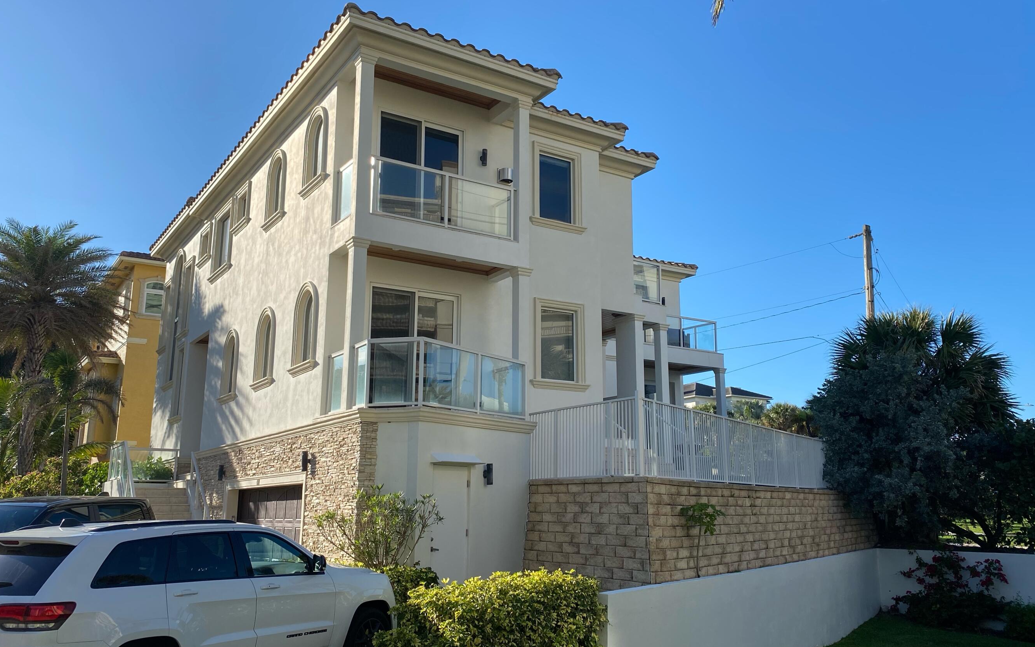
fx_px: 874
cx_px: 567
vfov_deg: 40.6
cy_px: 305
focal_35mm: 31
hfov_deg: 61.1
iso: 32
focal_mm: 4.25
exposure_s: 1/2268
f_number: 1.8
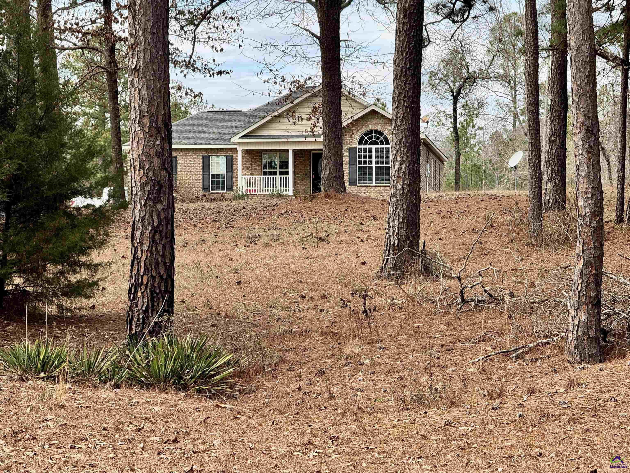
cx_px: 315
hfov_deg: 16.4
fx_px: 2184
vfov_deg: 12.3
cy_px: 236
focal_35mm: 120
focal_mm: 15.66
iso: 50
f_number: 2.8
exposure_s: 1/233
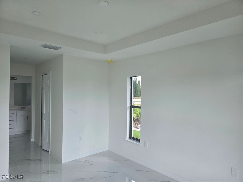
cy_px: 91
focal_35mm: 23
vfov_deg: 58.9
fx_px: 161
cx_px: 122
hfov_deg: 73.9
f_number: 1.8
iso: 64
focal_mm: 5.4
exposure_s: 1/180
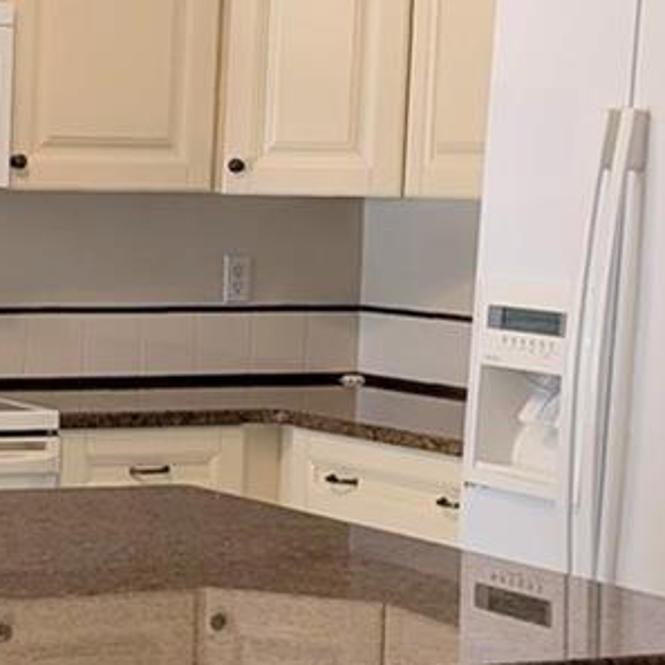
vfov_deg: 15.3
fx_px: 2478
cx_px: -233
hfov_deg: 14.6
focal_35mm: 114
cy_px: 446
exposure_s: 1/1558
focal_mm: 6.9
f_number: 1.68
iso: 21
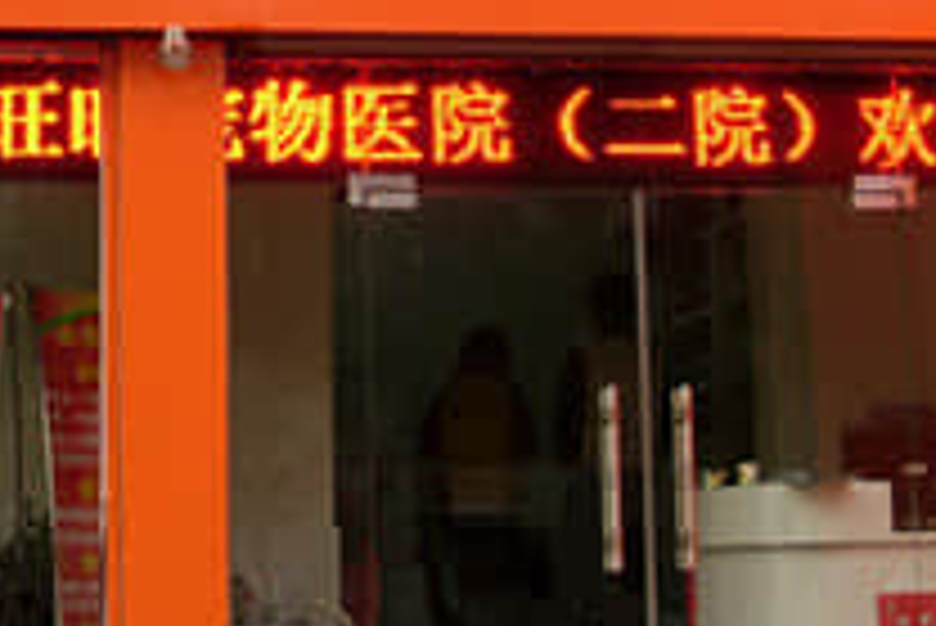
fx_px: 2472
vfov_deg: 14.3
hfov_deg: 21.2
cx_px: 216
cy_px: 110
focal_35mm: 95
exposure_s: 1/180
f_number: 3
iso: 80
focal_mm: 6.3
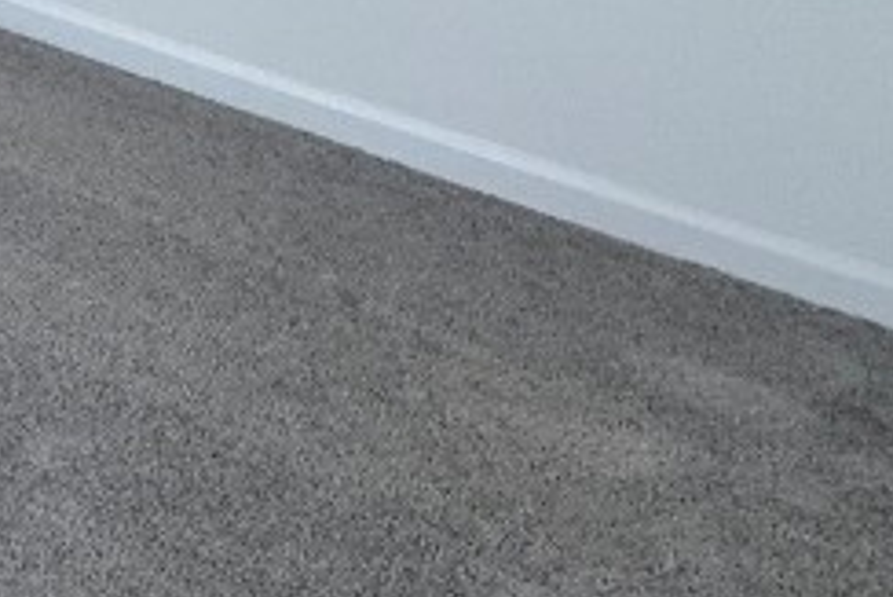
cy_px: -557
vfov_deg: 17.1
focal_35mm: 61
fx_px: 1514
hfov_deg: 25.6
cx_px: -410
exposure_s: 1/120
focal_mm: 2.22
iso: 80
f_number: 2.2
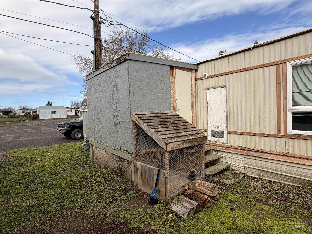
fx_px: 126
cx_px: 156
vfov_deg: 85.7
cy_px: 117
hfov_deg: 102.1
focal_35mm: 14
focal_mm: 2.22
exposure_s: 1/770
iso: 20
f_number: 2.2
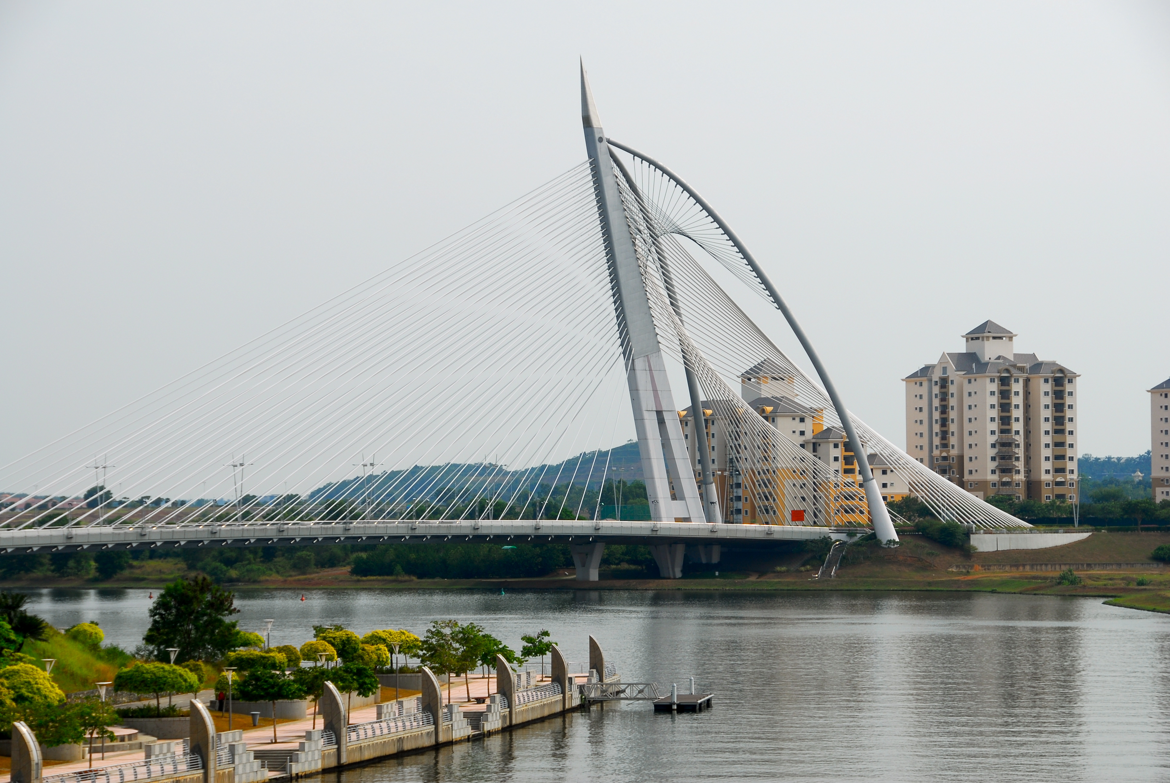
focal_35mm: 123
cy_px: 392
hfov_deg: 16.6
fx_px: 4002
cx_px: 585
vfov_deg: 11.2
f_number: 9
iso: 100
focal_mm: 82
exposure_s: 1/320
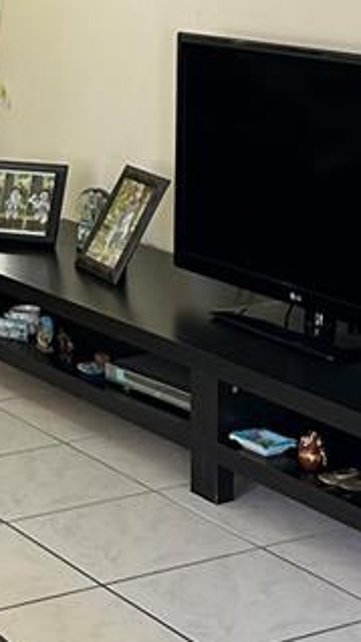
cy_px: 139
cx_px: 12
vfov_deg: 19.8
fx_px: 1820
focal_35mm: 107
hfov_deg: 11.2
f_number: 1.5
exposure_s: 1/60
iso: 100
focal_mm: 5.7
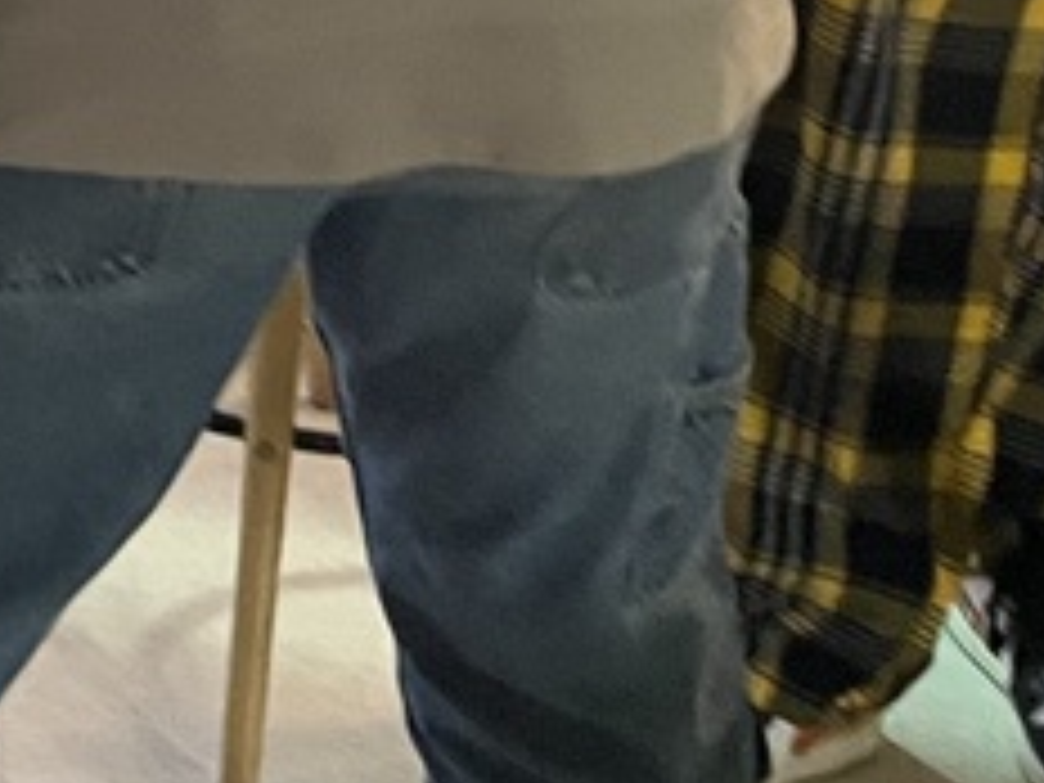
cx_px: -1220
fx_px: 3468
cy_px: -544
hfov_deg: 13.8
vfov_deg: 12.0
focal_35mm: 115
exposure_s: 1/40
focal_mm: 5.1
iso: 400
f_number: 1.6
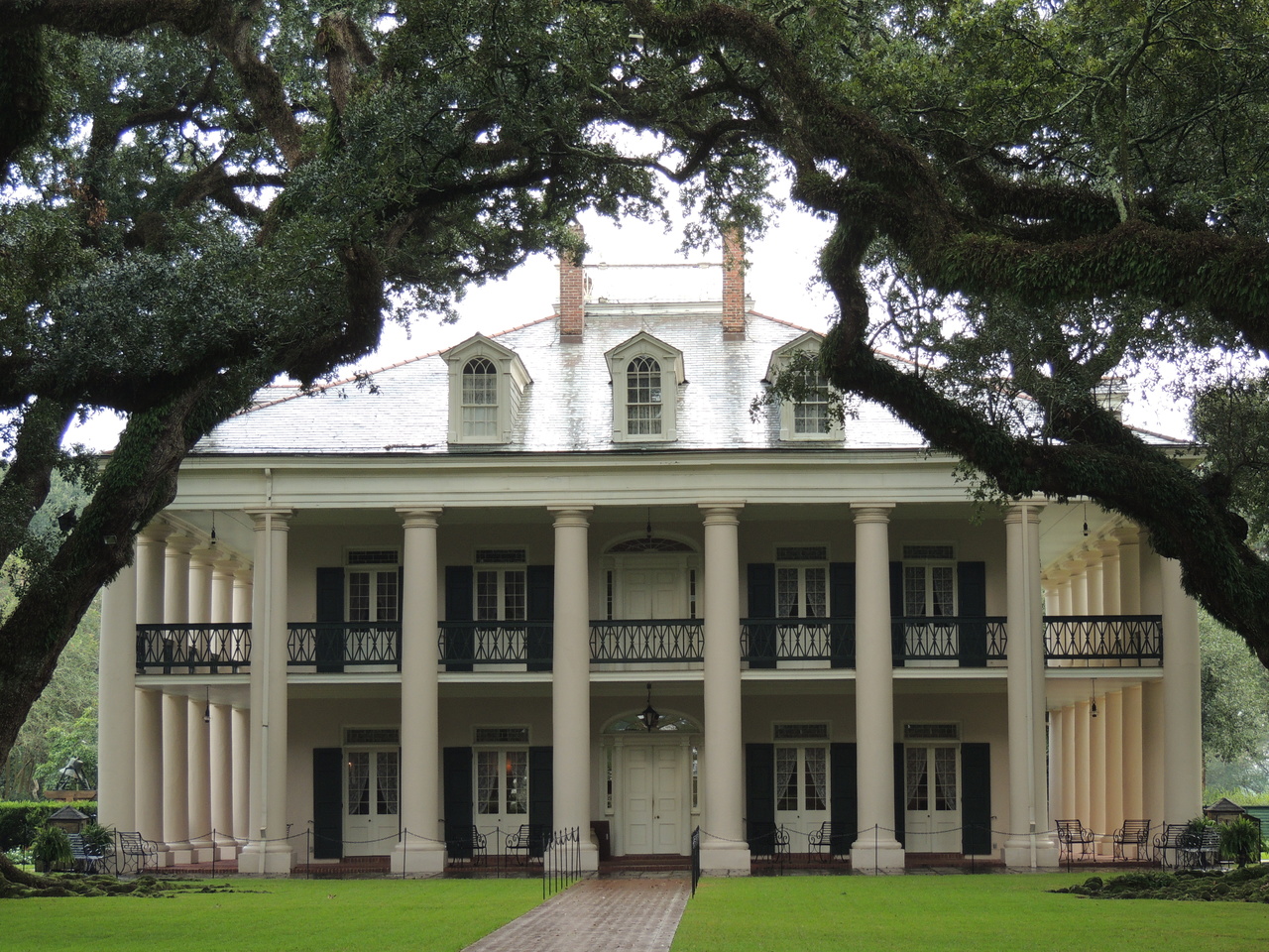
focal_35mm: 85
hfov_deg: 23.0
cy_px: 476
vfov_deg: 17.4
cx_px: 634
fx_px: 3116
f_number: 4
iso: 160
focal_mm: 15.1
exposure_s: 1/100
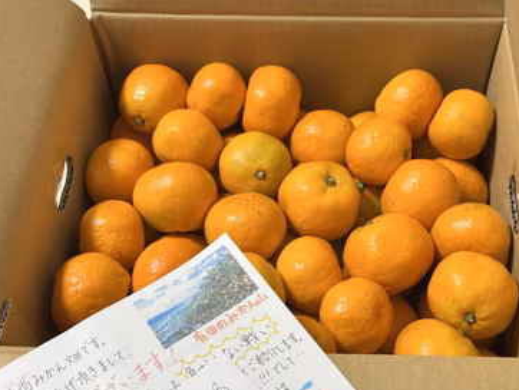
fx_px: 795
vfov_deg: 27.6
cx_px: 282
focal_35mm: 53
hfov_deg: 36.1
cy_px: 202
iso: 160
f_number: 1.78
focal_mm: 6.86
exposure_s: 1/50
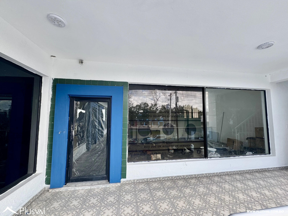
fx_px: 116
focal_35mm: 14
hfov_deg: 102.1
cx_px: 144
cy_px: 108
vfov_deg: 85.7
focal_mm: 2.22
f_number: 2.2
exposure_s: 1/99
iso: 50
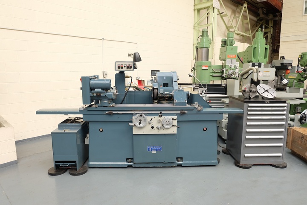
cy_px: 102
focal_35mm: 24
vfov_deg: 53.1
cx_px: 154
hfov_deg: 73.7
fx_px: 205
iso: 400
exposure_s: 1/38
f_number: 3.5
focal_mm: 16
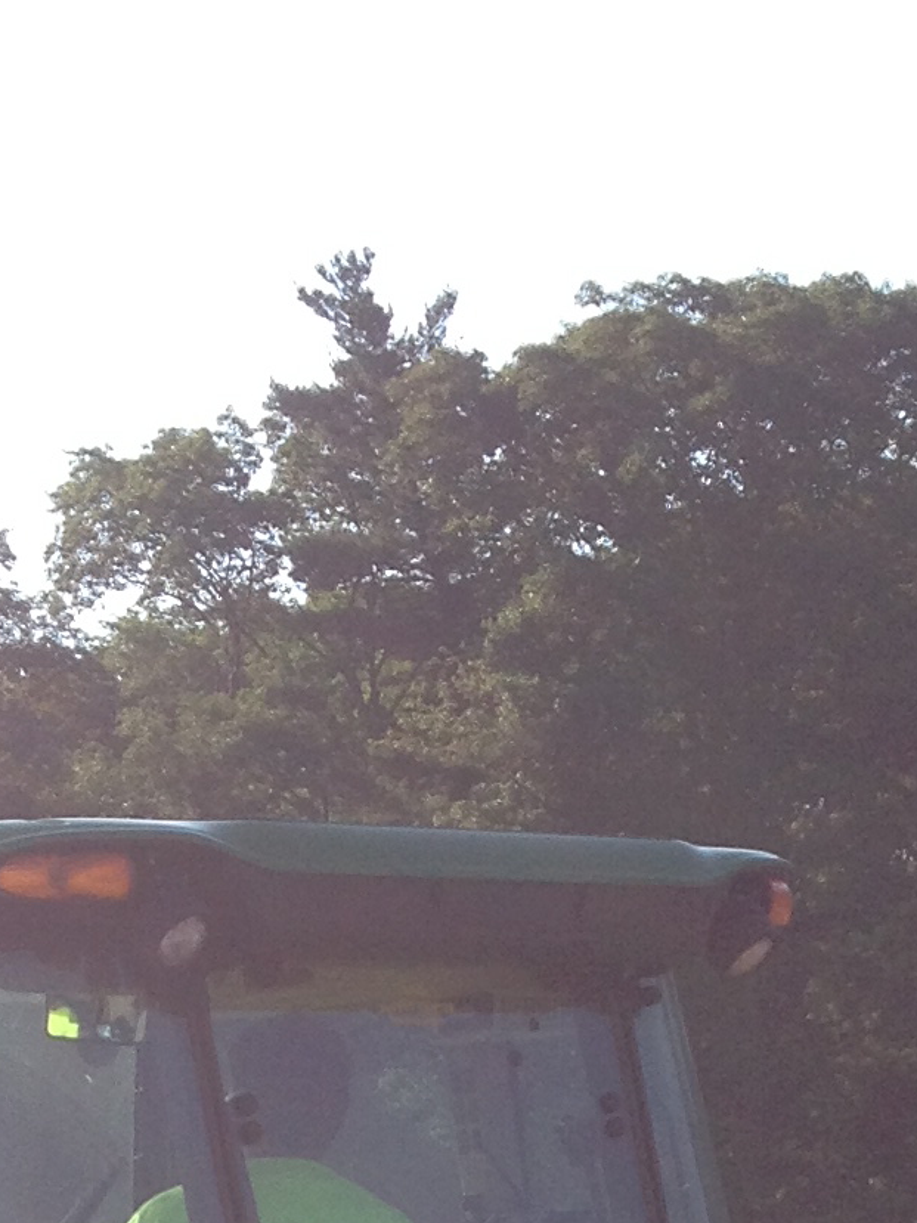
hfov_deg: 10.7
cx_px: 607
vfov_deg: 13.2
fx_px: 4874
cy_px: 2019
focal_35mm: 138
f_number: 2.4
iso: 50
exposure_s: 1/1062
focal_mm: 4.28
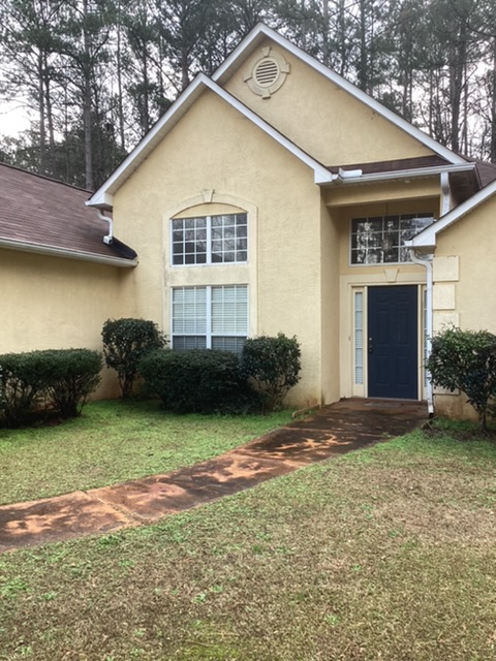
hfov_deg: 45.4
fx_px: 592
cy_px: 330
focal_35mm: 31
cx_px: 248
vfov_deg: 58.4
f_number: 2.4
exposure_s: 1/193
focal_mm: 3.3
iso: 25
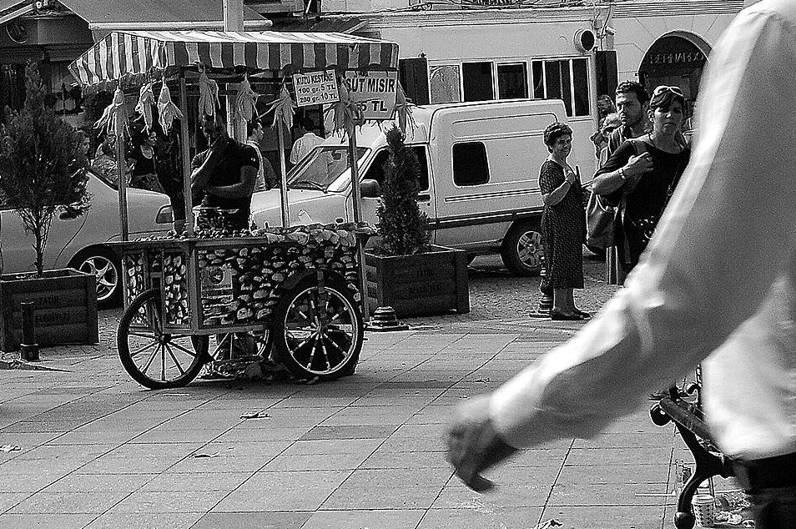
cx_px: 9
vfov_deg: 15.9
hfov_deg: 23.5
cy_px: -83
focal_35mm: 83
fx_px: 1833
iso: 400
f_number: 10
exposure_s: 1/100
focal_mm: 22
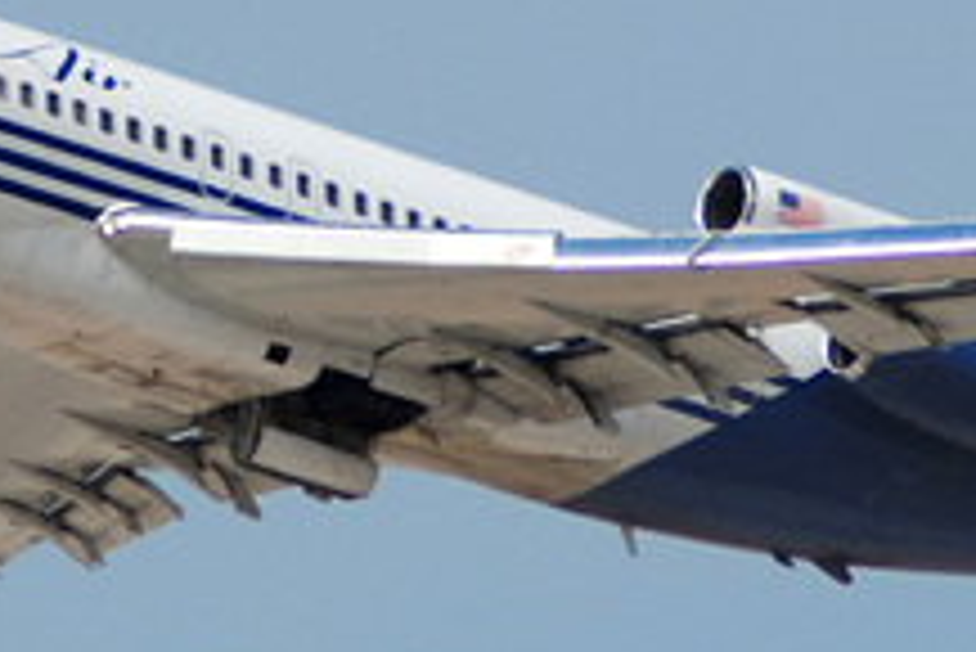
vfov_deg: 1.5
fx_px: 25175
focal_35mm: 928
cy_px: 227
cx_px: 405
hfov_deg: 2.2
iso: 110
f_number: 5
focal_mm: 210
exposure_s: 1/1000
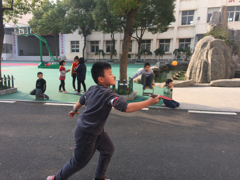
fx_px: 201
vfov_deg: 48.2
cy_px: 90
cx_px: 120
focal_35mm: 29
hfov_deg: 61.7
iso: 32
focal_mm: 4.15
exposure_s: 1/449
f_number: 2.2
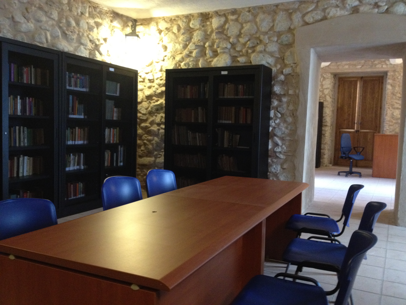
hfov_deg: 52.6
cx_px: 203
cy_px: 152
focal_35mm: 35
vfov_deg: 40.7
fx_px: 411
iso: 400
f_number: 2.4
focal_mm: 4.28
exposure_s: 1/15
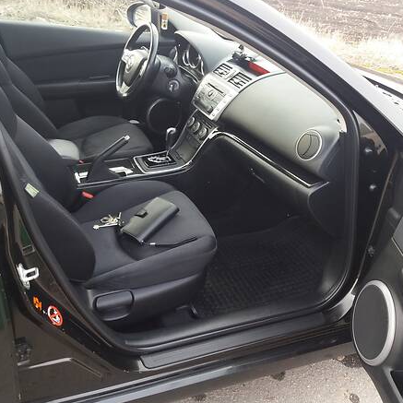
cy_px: 171
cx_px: 205
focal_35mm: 34
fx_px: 448
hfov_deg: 48.4
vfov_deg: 48.3
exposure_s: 1/50
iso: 80
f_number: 1.9
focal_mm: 3.7
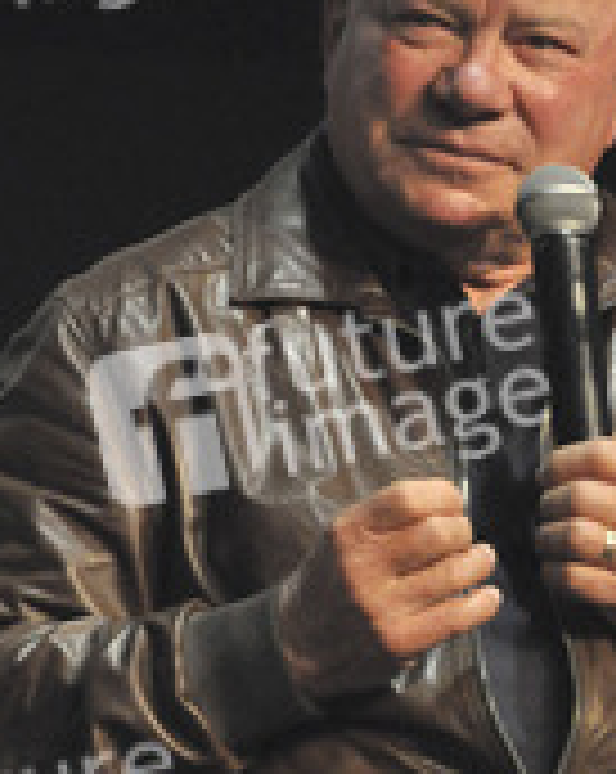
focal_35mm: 984
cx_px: 450
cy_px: 626
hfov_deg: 1.6
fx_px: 22484
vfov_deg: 2.0
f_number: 5.6
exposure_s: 1/80
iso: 3200
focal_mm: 300
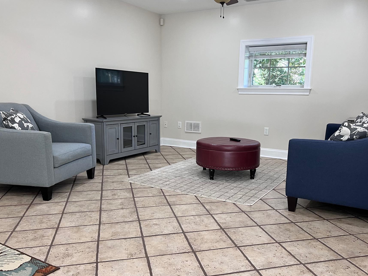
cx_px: 196
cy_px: 153
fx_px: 330
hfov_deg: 58.3
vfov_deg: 45.4
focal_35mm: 31
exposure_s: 1/60
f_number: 1.5
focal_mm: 5.7
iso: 100
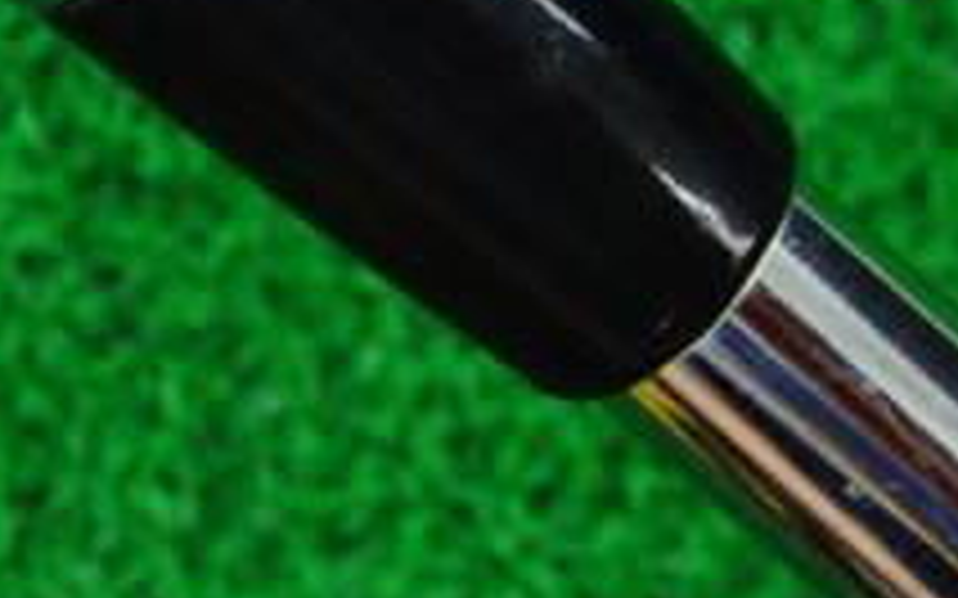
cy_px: -283
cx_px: 135
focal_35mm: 118
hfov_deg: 17.5
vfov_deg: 10.7
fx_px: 3080
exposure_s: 1/50
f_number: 3.6
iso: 400
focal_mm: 6.42
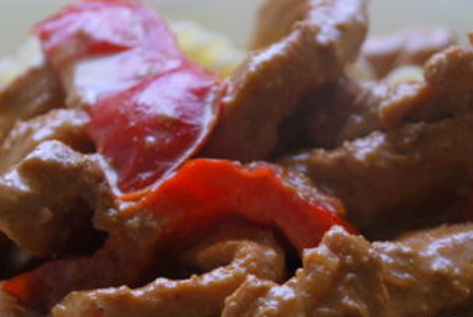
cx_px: 231
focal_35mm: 146
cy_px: 315
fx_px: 1922
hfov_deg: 14.0
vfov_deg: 9.4
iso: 100
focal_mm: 40
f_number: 5.6
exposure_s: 1/30
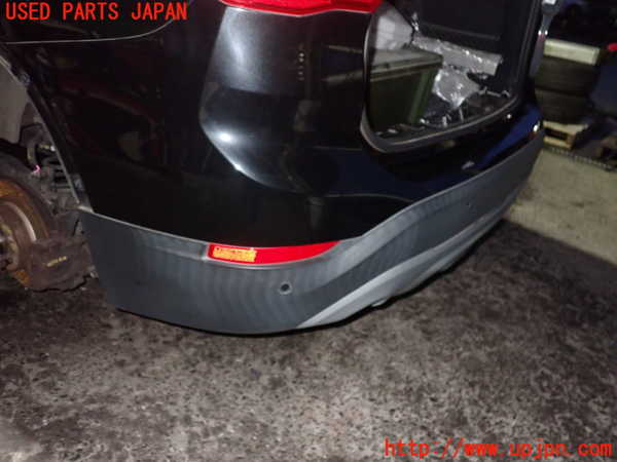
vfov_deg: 46.8
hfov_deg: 60.0
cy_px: 231
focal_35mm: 30
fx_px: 535
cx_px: 308
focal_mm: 5.4
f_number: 2.3
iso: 800
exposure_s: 1/30
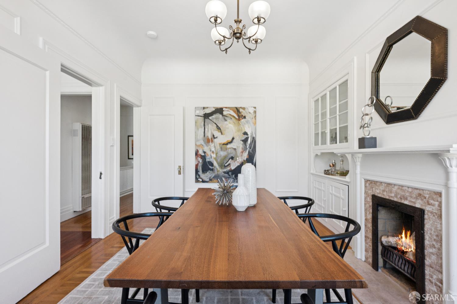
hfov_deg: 91.6
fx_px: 222
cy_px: 152
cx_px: 228
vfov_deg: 68.9
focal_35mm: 18
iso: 110
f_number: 8
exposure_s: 1/20
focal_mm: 17.5
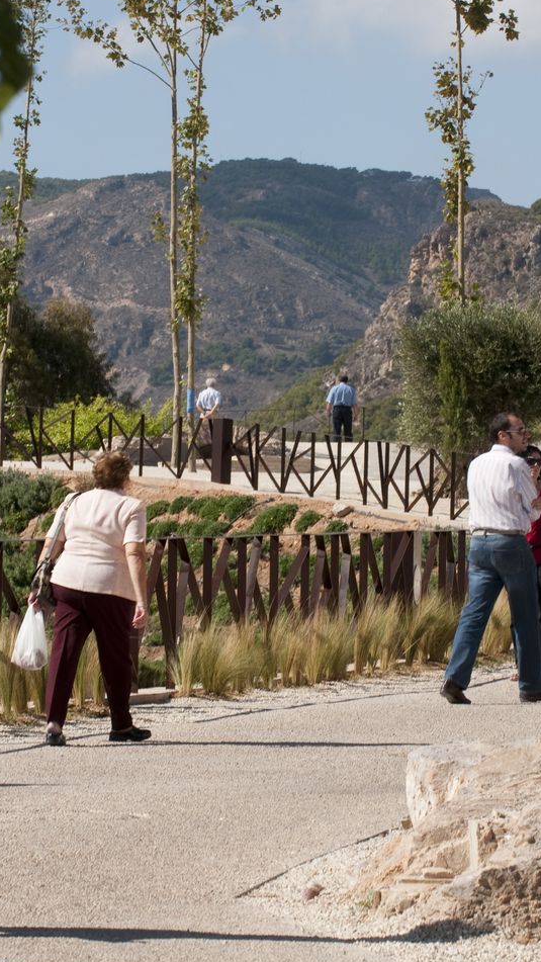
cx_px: 250
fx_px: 6626
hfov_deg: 4.7
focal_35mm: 260
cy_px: 471
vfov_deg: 8.3
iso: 200
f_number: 14
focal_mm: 105
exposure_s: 1/160
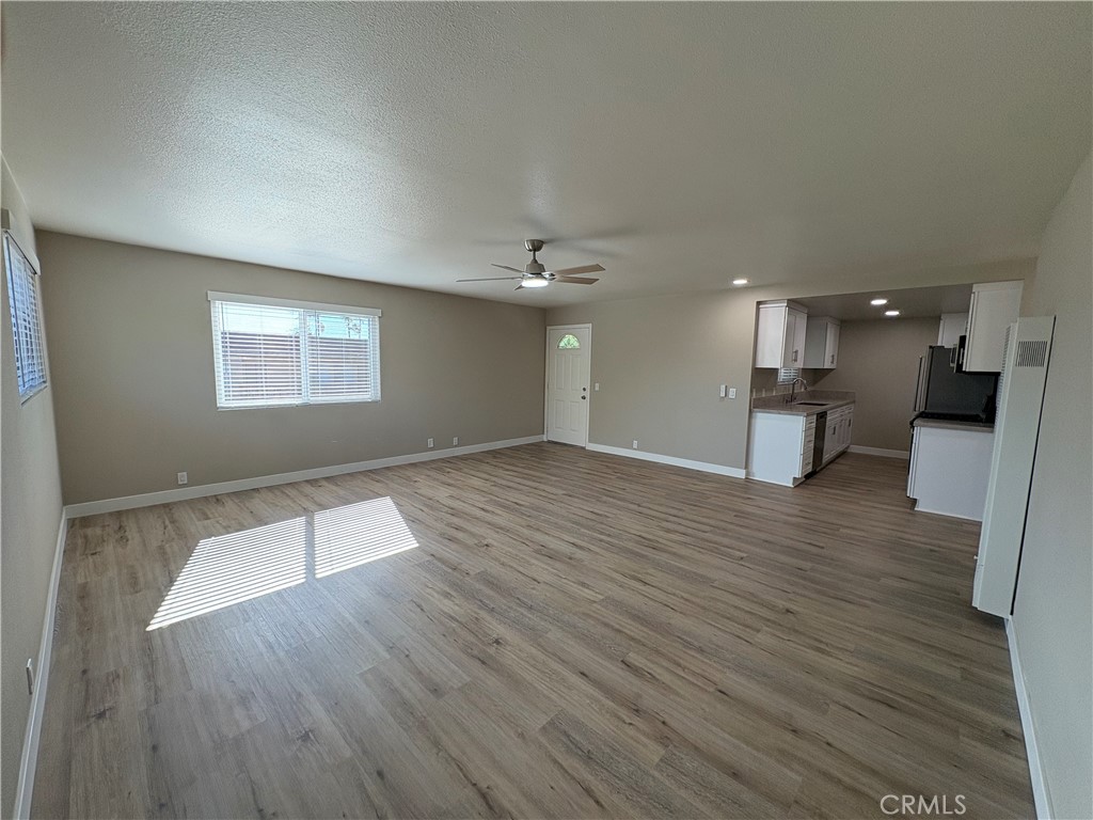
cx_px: 546
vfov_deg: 85.7
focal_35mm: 14
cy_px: 410
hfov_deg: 102.1
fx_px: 442
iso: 100
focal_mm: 2.22
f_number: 2.2
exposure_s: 1/124
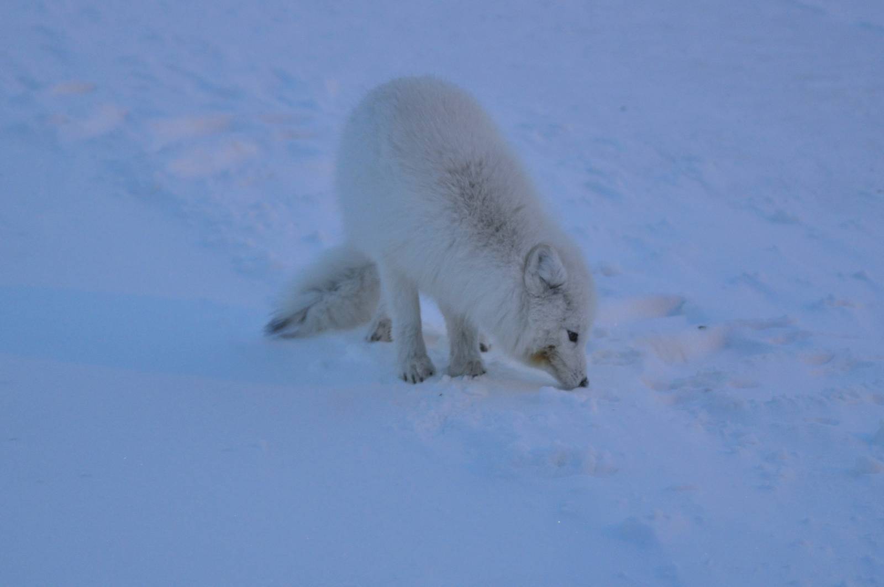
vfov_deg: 9.1
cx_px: 442
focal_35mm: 150
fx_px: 3679
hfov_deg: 13.7
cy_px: 294
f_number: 4
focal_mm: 100
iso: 800
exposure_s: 1/125
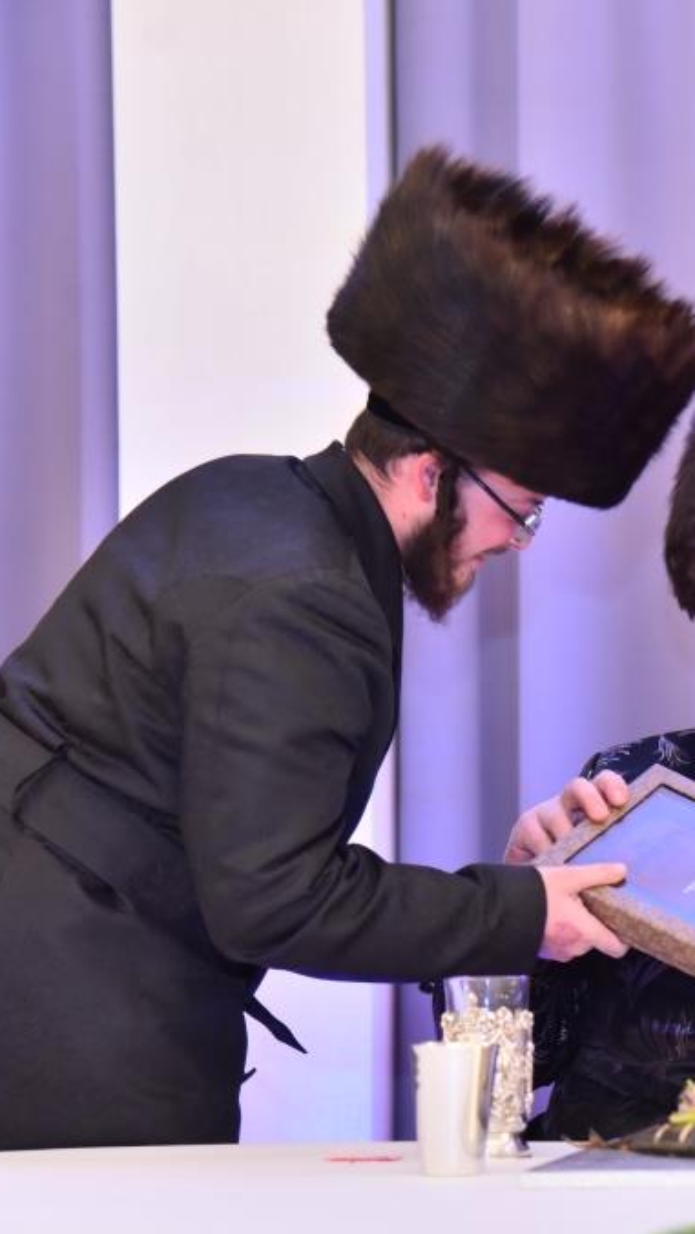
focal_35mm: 103
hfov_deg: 11.7
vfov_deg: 20.7
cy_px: 619
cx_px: 651
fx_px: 3373
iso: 1600
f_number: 4
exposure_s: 1/100
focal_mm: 65
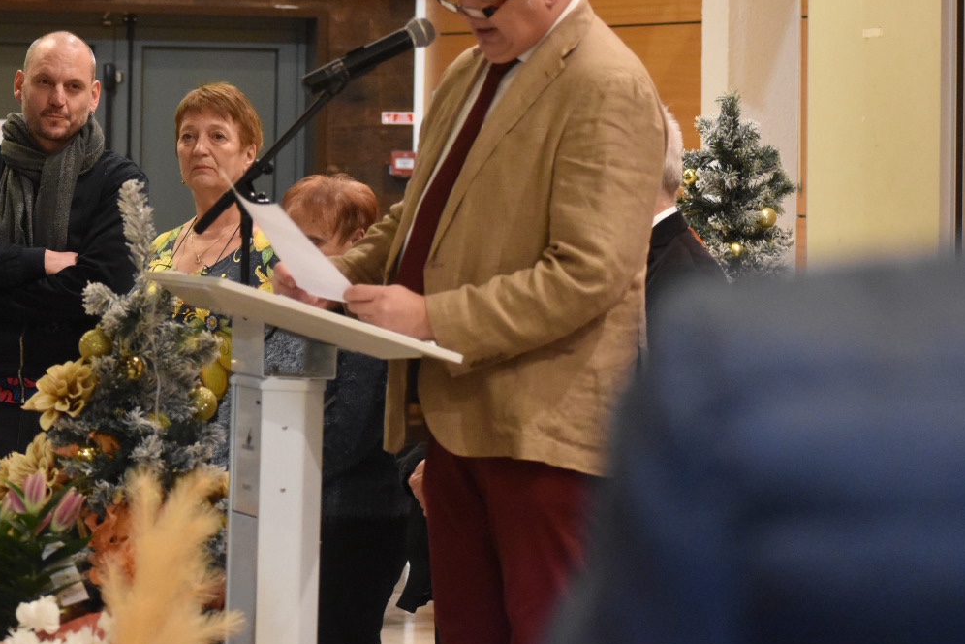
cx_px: 213
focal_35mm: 232
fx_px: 6213
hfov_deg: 8.9
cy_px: 142
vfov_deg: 5.9
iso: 3200
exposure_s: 1/30
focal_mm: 95
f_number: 4.8
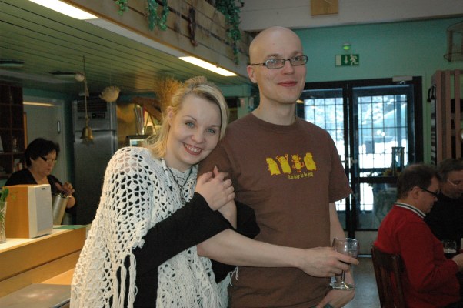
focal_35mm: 51
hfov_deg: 38.9
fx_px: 655
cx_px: 232
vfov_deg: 26.4
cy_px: 154
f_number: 5
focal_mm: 34
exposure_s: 1/100
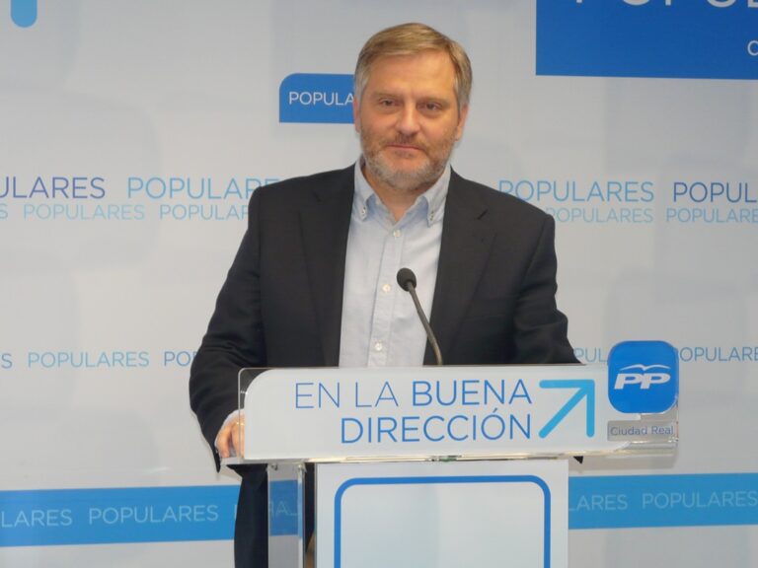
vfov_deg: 14.4
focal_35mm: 103
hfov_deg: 19.1
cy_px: 284
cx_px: 379
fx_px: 2255
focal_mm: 13.3
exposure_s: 1/50
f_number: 3.2
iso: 100
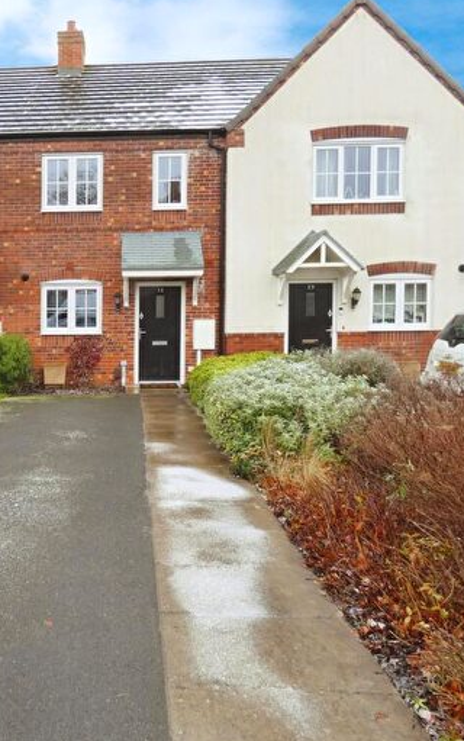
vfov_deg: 64.6
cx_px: 101
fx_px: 586
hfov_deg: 41.6
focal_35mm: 29
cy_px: 372
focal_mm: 3.6
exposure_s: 1/125
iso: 80
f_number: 2.8
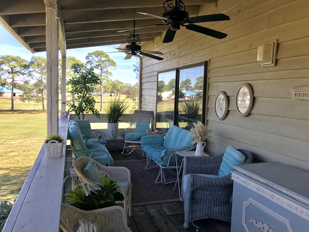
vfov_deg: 49.7
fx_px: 250
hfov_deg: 63.4
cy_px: 116
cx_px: 154
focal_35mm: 28
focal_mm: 3.99
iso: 20
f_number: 1.8
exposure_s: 1/427
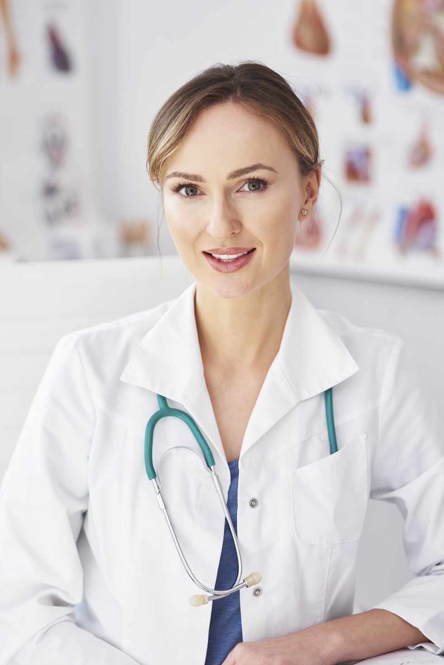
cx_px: 222
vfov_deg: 23.9
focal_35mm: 85
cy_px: 332
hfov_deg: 16.1
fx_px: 1572
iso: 160
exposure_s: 1/250
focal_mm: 85
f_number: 2.5
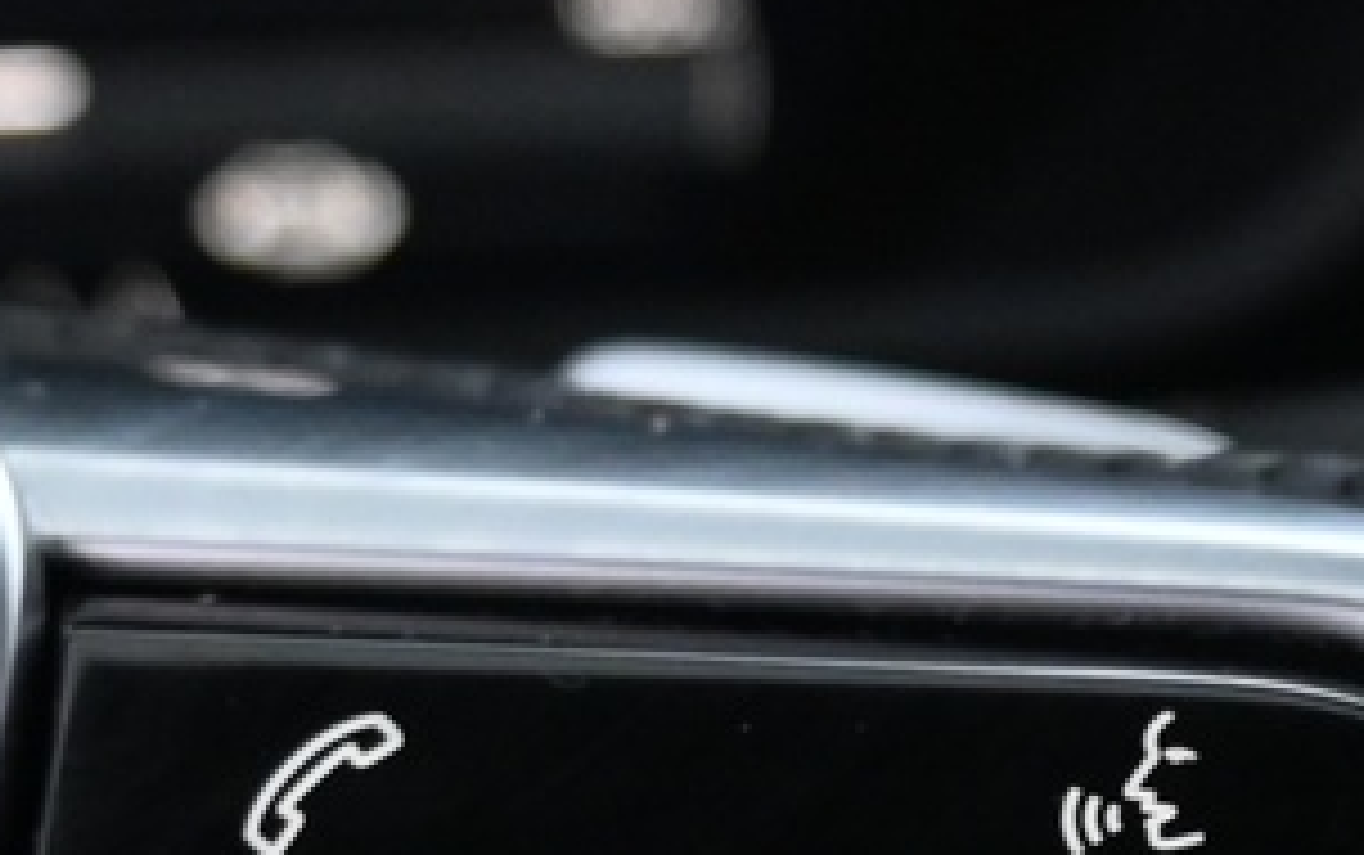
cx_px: 1022
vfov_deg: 8.5
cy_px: 1328
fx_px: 5621
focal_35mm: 151
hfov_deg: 13.8
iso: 2000
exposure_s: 1/30
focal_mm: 18.5
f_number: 3.8
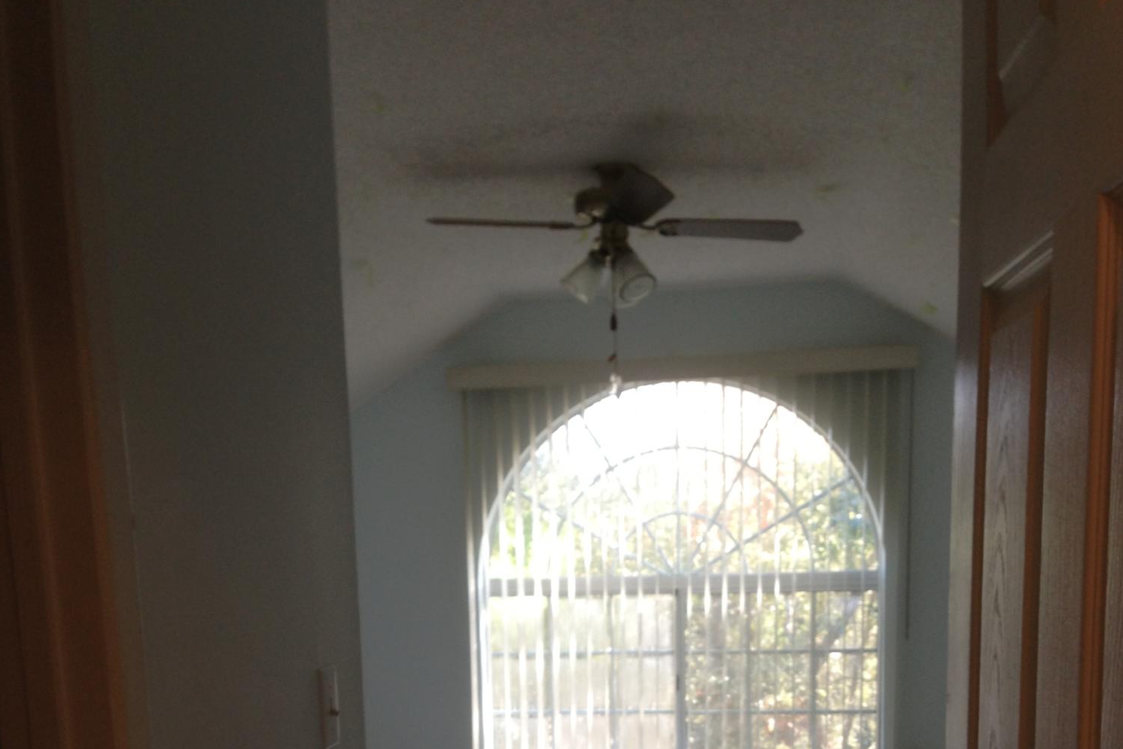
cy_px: 747
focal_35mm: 46
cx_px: 562
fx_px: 1435
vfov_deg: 27.6
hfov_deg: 42.7
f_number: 2.4
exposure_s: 1/30
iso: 50
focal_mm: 4.13
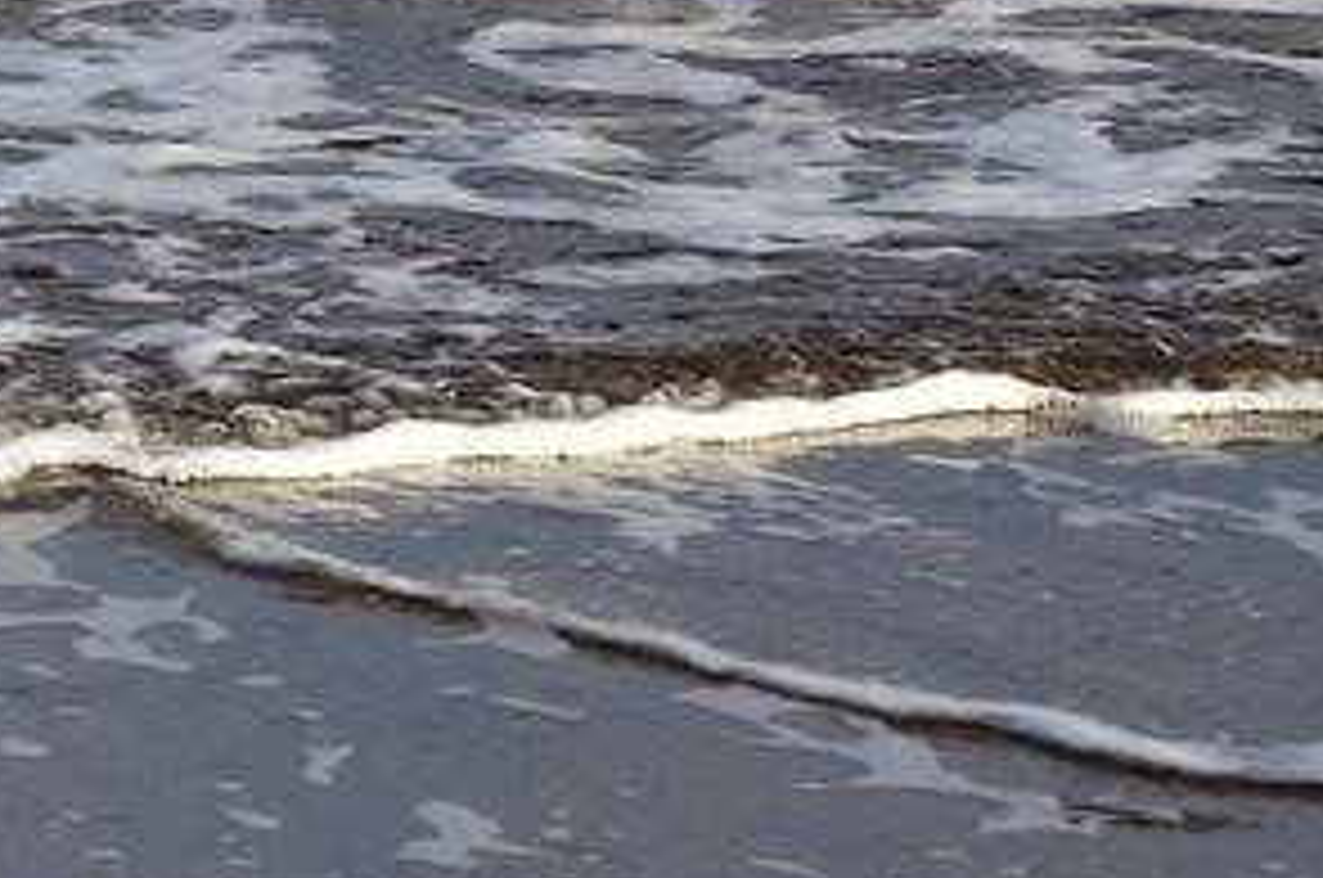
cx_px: -1476
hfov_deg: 5.3
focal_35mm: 381
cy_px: -1274
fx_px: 13979
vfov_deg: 3.5
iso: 200
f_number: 8
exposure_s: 1/400
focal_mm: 70
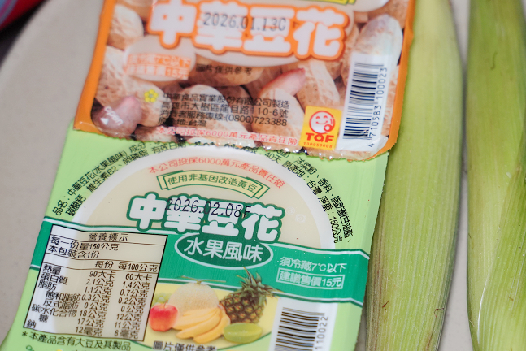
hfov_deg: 14.7
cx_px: 416
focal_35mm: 139
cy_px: 203
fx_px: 2032
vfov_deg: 9.9
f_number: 4
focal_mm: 75
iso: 1250
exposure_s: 1/160
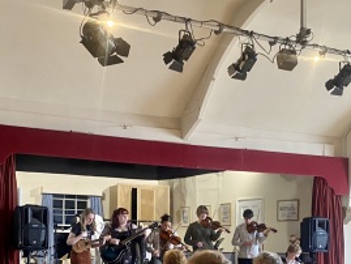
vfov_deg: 24.5
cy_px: 240
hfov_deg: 33.2
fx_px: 588
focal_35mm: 58
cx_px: 194
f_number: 1.8
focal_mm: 4.25
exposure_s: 1/50
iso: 250
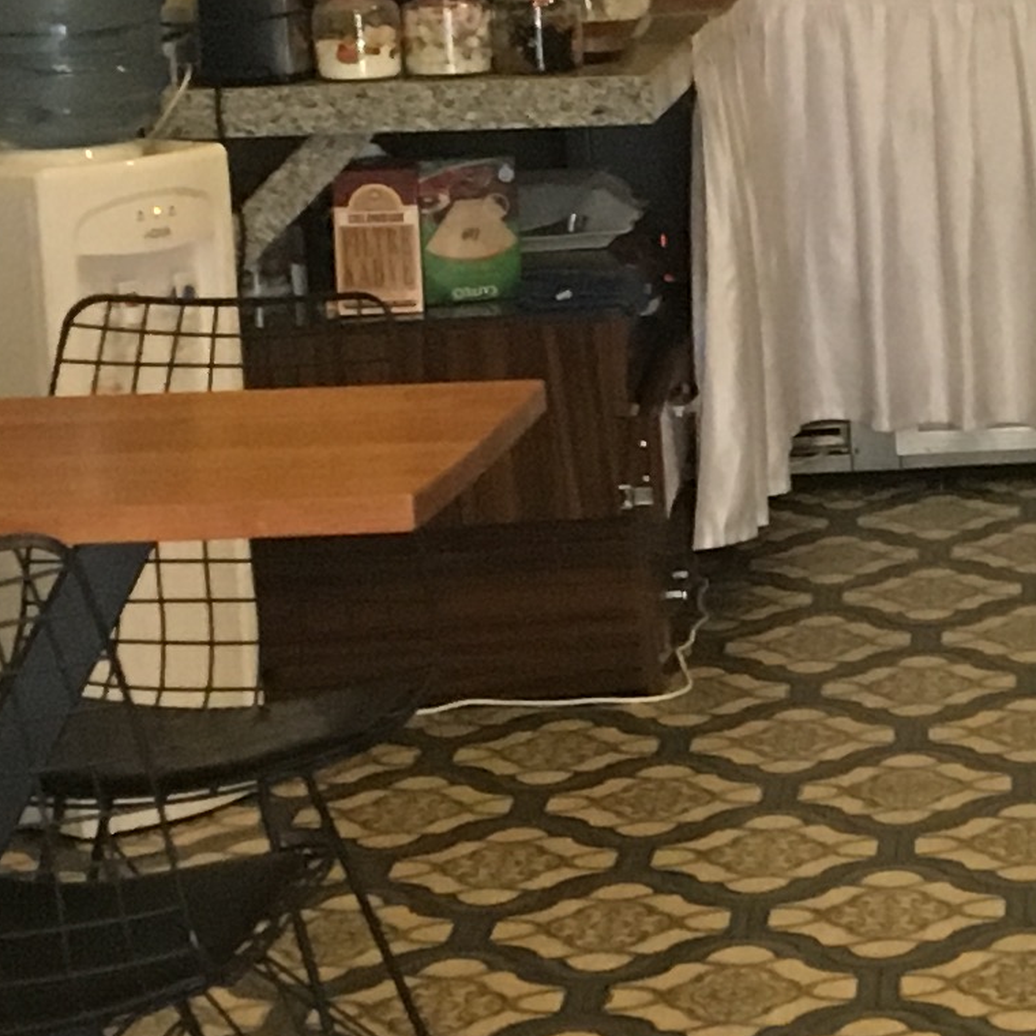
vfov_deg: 12.8
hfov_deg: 12.6
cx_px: 1137
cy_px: 391
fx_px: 4605
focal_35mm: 136
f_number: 2.2
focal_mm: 4.15
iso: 200
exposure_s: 1/25
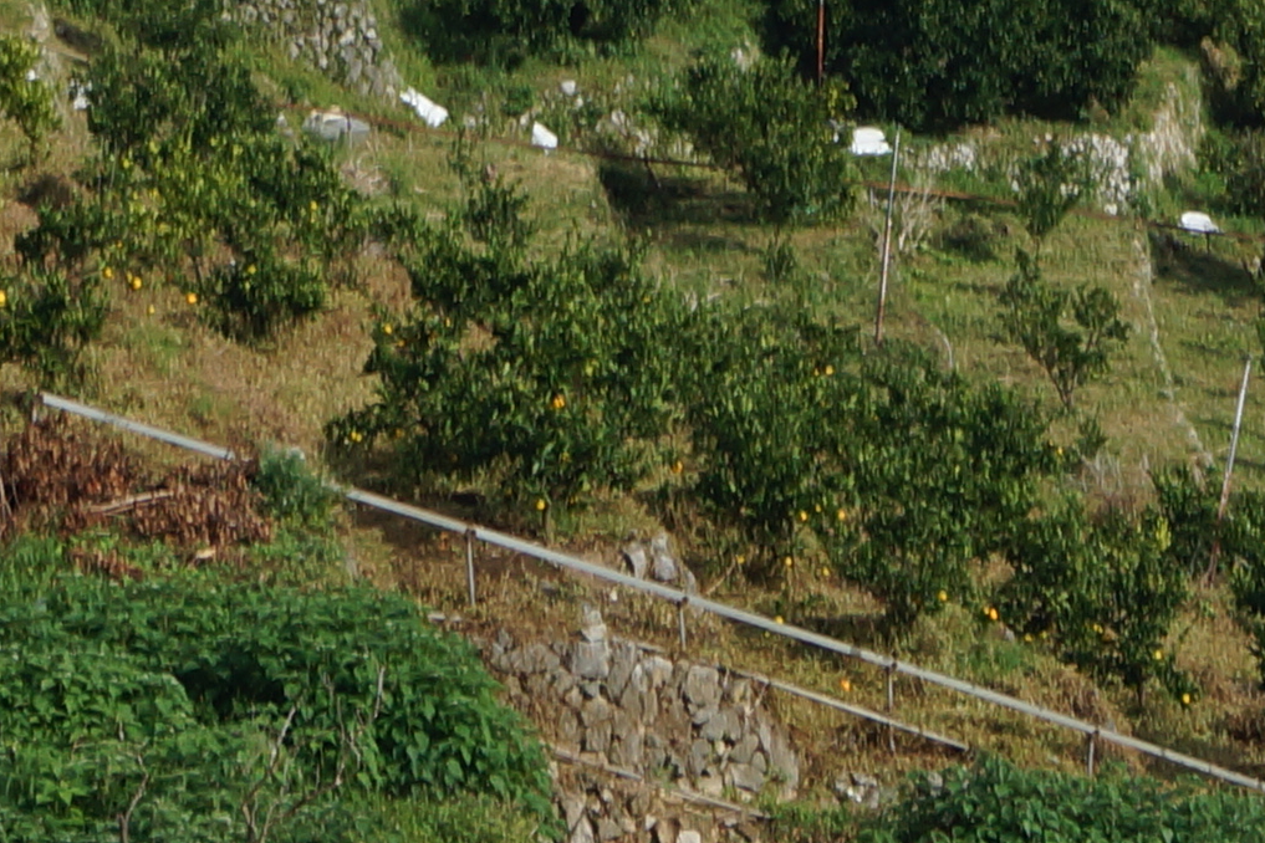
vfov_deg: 5.8
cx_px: 1279
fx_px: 8081
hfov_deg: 8.9
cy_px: -829
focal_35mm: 230
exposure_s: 1/200
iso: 100
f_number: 13
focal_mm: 26
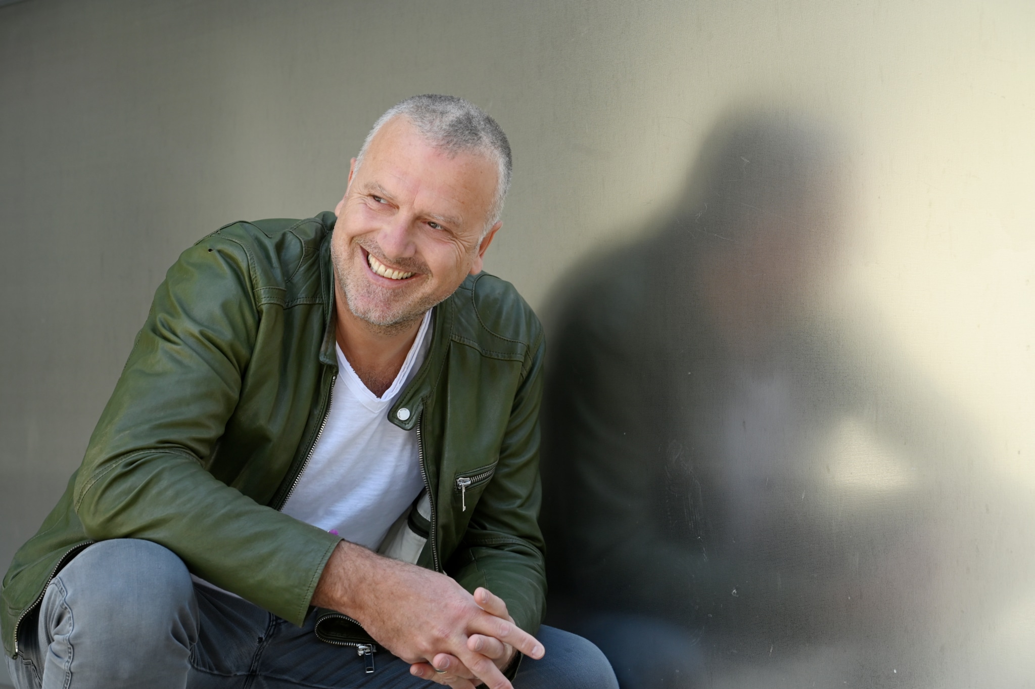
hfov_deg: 22.2
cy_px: 344
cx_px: 518
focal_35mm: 92
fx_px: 2643
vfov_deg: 14.8
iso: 500
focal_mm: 92
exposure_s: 1/320
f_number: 6.3
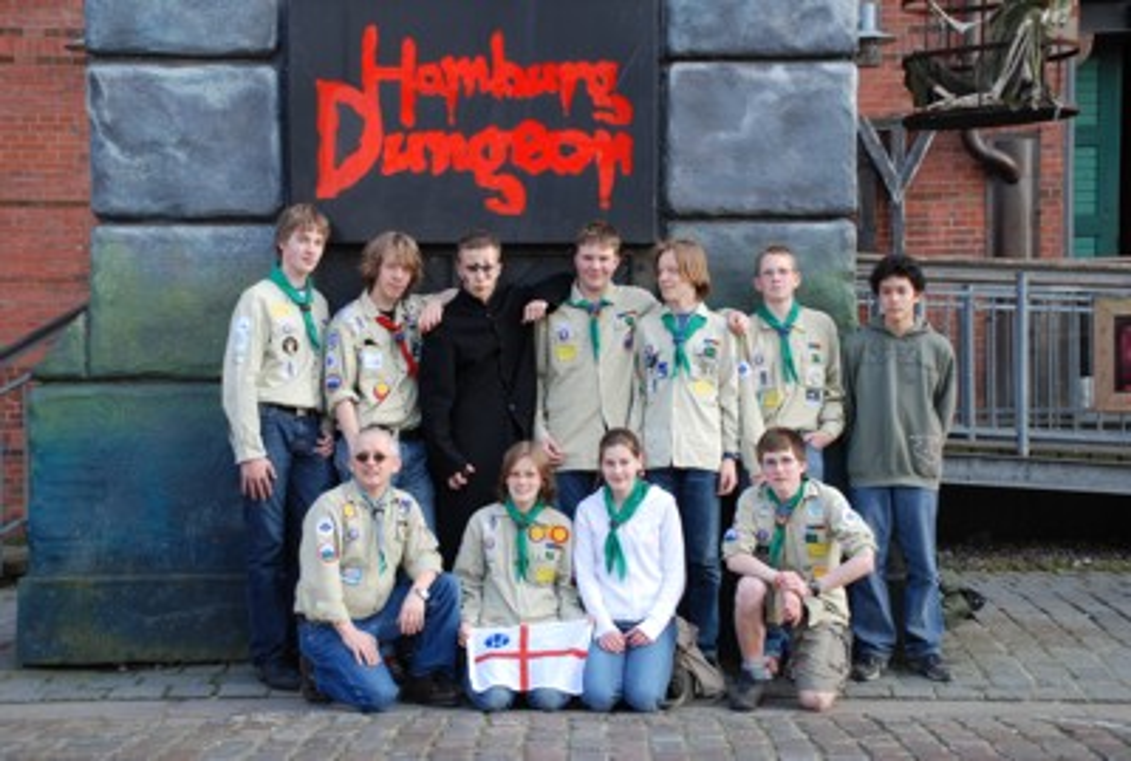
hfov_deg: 33.3
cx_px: 566
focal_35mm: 60
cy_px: 380
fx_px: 1890
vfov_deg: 22.8
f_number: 5.6
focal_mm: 40
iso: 200
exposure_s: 1/125
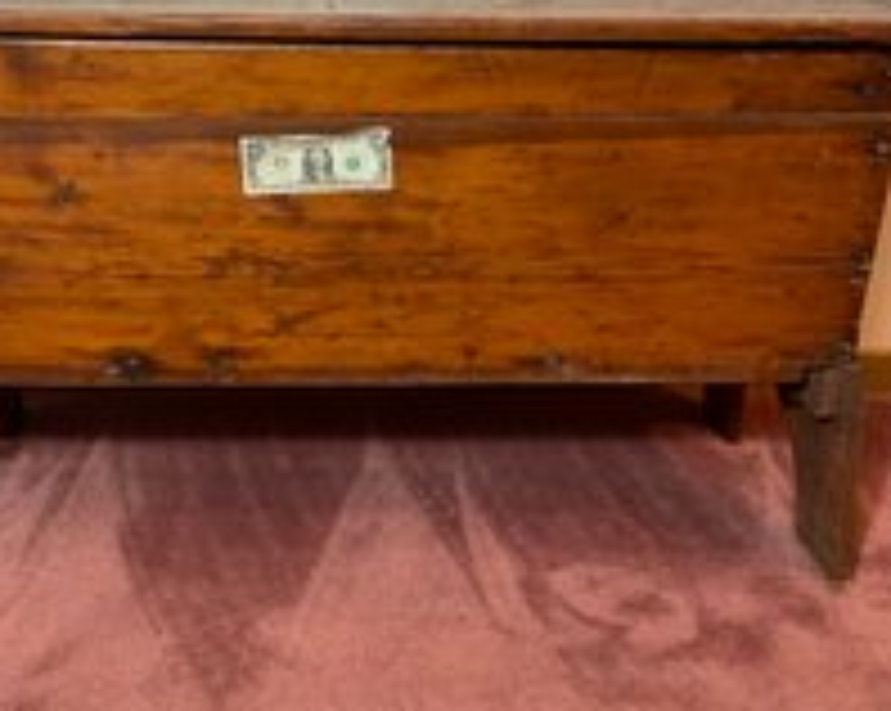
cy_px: 313
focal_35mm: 49
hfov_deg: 37.8
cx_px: 326
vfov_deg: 30.8
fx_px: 1291
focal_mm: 3
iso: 100
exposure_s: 1/60
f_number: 1.8
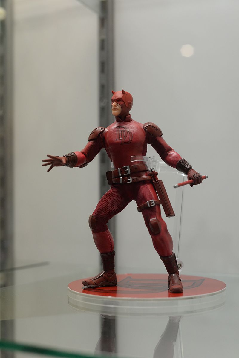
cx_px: 120
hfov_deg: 27.0
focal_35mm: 50
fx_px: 497
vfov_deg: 39.6
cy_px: 179
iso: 1600
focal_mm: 50
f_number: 4
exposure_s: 1/160
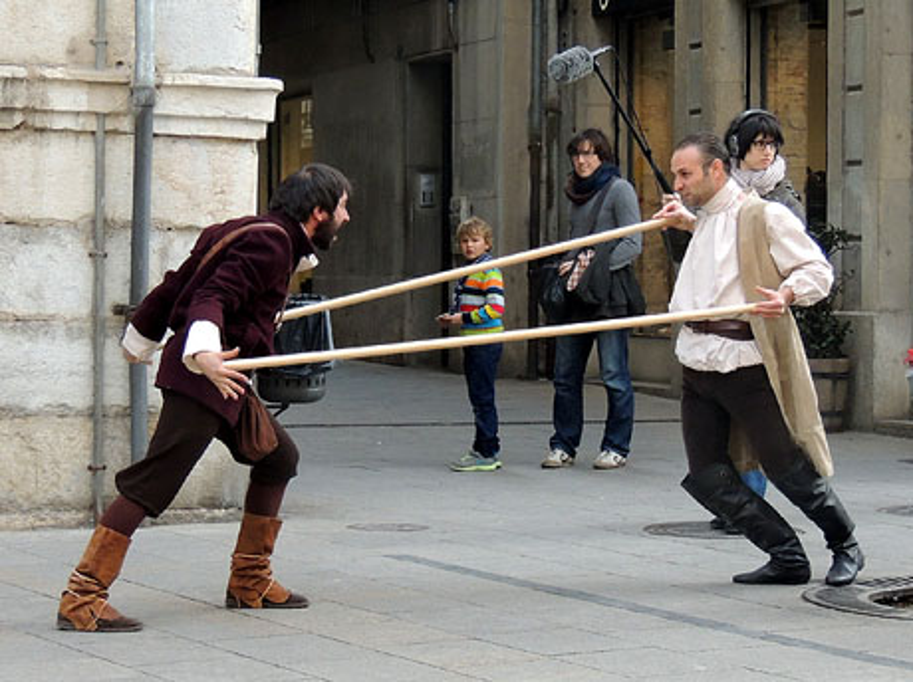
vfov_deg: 17.3
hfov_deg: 23.0
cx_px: 456
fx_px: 2240
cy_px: 341
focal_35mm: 85
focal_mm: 15.1
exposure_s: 1/320
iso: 400
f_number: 4
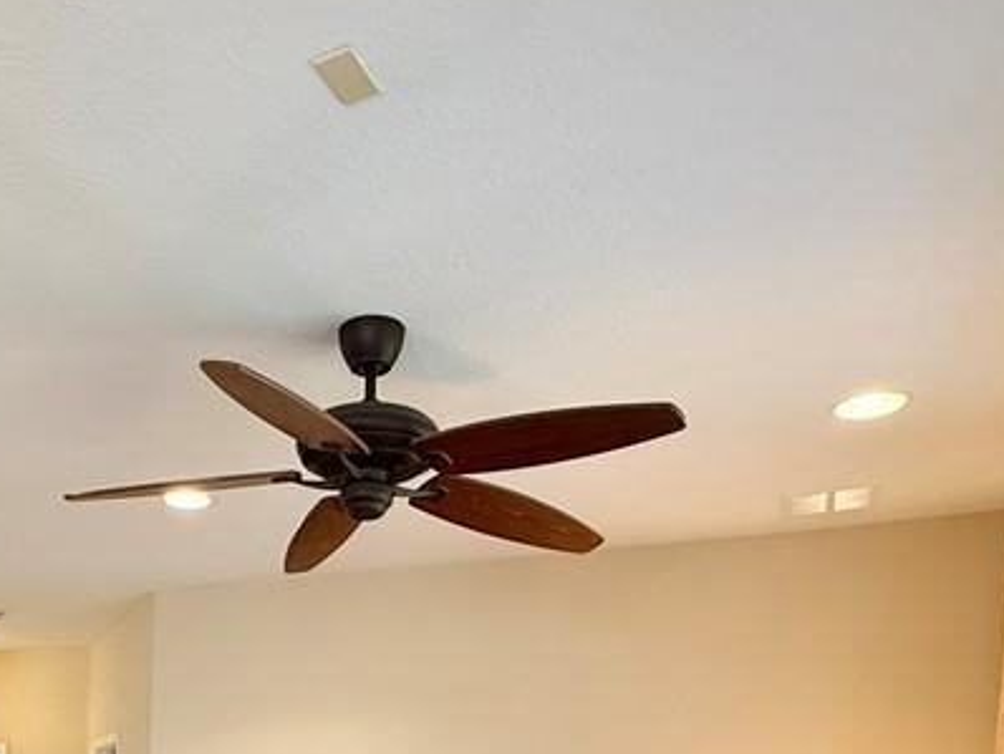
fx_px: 1045
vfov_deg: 33.8
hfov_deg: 49.2
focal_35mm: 36
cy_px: 855
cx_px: 247
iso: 320
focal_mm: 2.22
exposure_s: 1/60
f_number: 2.2
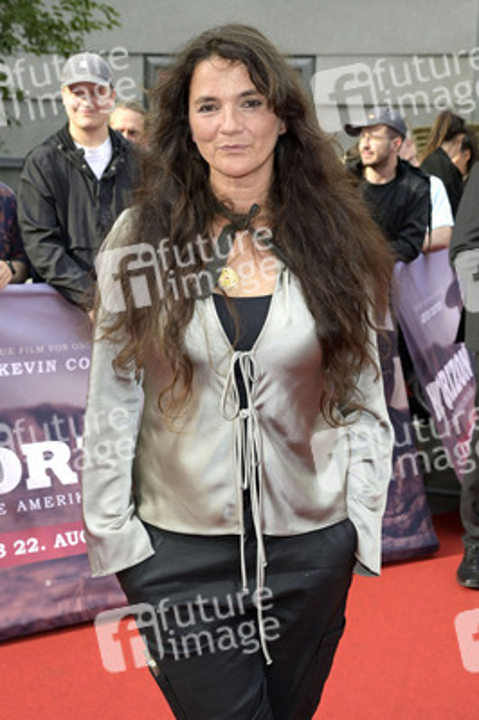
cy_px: 360
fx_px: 1100
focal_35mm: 55
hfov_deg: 24.6
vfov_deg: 36.3
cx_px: 240
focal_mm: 55
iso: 400
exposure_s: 1/200
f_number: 7.1
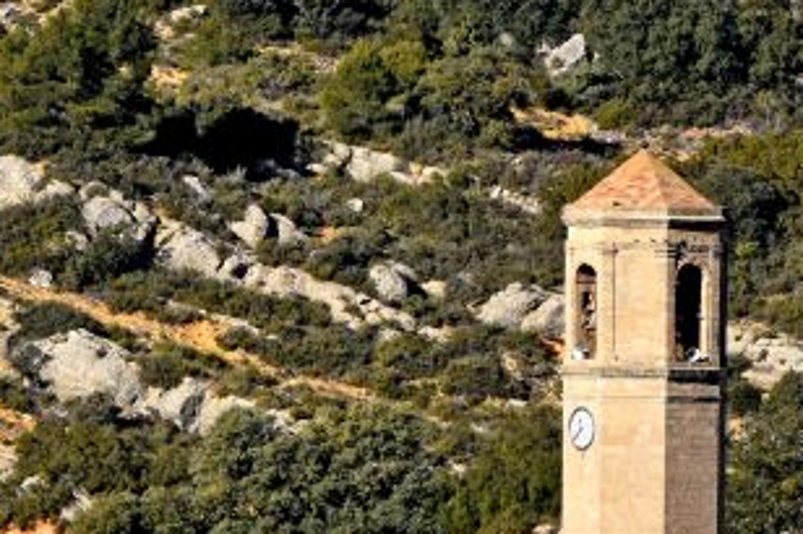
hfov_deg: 3.4
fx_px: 13576
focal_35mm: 609
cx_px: 714
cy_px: 542
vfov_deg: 2.3
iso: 500
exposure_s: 1/640
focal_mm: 122
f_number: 13
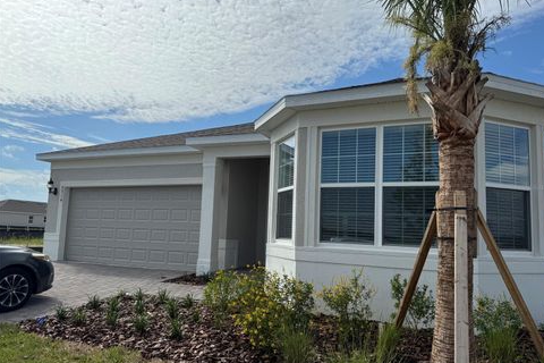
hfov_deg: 69.4
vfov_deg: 49.5
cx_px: 280
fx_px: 393
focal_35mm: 26
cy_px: 187
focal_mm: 6.76
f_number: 1.78
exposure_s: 1/10417
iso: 80
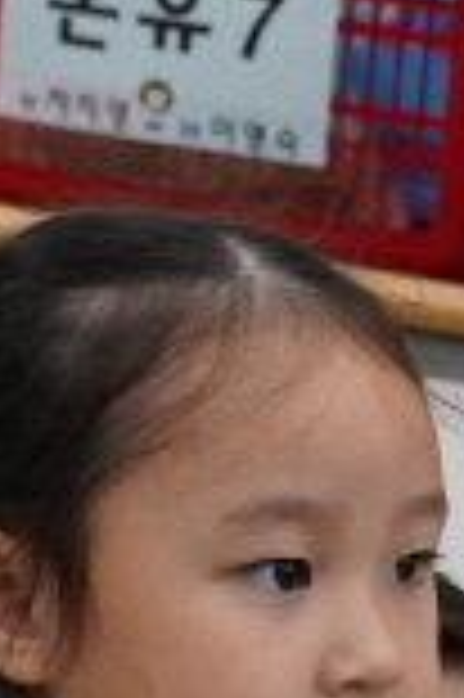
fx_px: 6355
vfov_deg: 6.3
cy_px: 570
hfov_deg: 4.0
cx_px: -1185
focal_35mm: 328
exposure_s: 1/125
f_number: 5.6
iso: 2500
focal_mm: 39
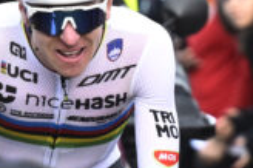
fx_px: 6178
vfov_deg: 1.6
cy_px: 220
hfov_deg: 2.3
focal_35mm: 880
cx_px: 43
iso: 1600
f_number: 2.8
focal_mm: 120
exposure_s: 1/2500
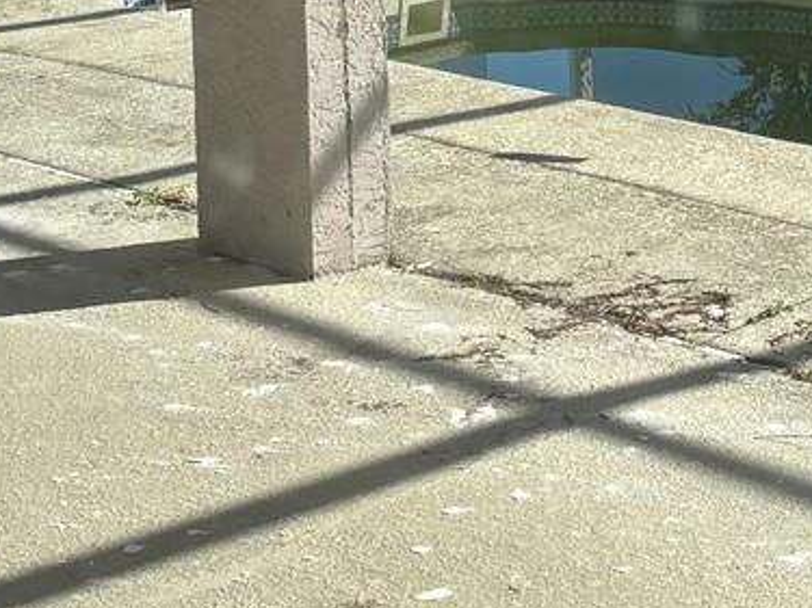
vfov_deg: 13.0
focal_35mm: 111
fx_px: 2603
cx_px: 769
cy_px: -91
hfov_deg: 17.4
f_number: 1.6
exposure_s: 1/2193
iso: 50
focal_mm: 5.96
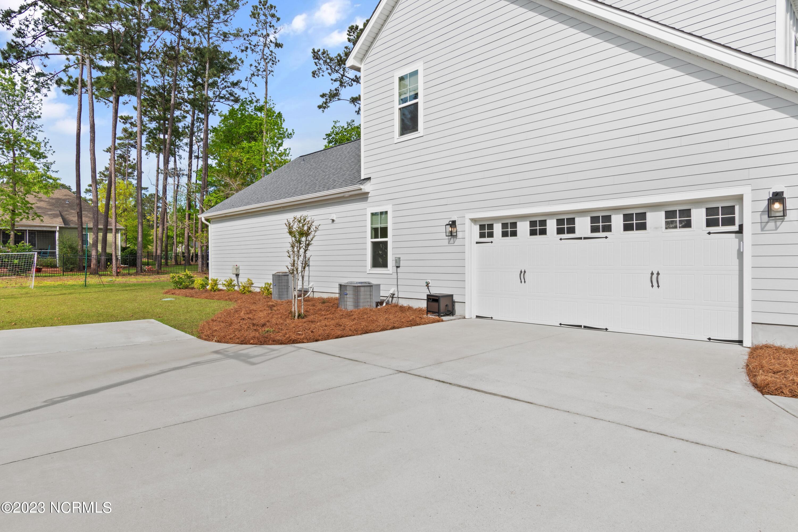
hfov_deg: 81.2
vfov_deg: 59.5
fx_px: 465
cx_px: 399
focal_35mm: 21
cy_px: 266
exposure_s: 1/200
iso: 100
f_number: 7.1
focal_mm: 14
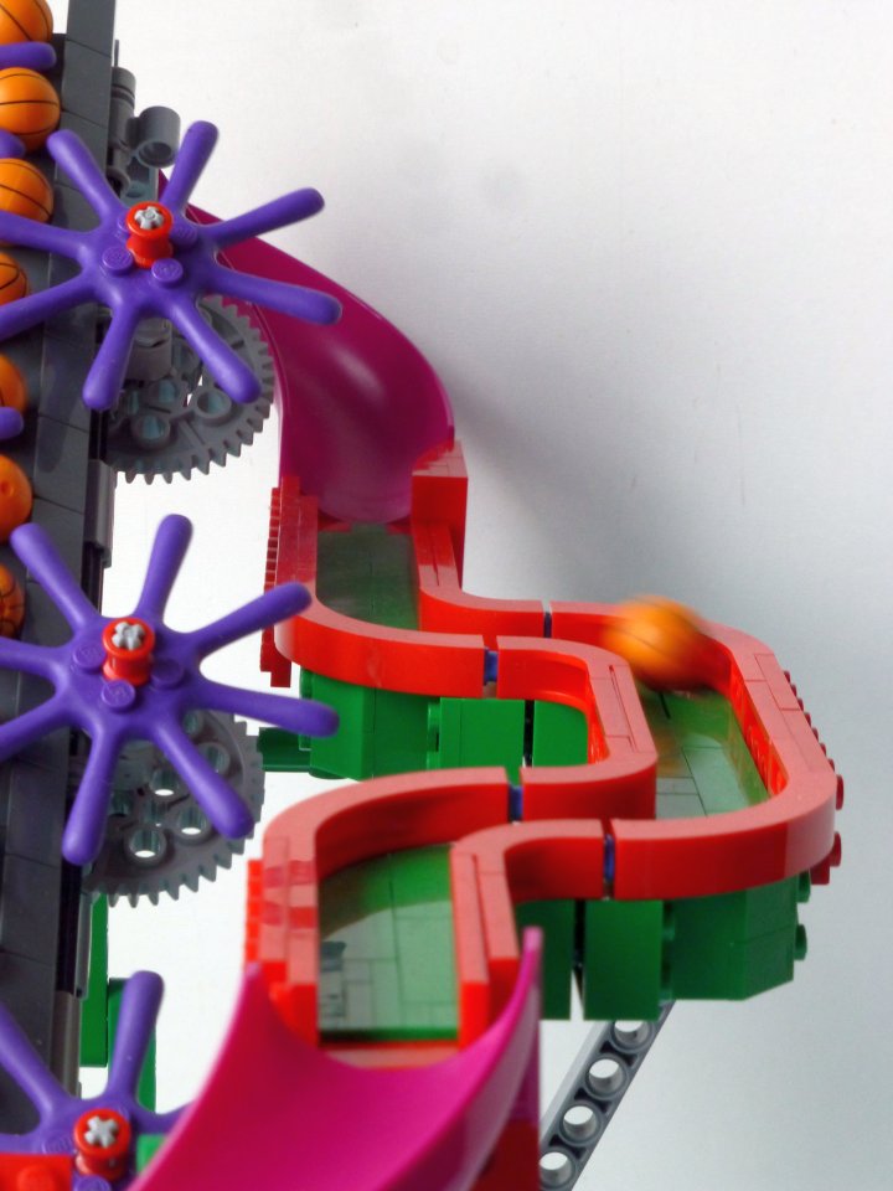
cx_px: 446
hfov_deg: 13.6
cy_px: 596
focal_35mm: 109
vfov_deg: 18.0
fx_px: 3749
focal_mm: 19.4
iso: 400
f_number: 5.3
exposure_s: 1/25
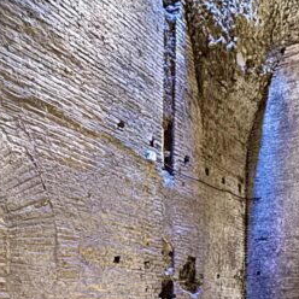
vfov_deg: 29.2
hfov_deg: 33.1
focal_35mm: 51
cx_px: 198
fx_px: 498
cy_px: 351
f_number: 2.2
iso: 800
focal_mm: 2.22
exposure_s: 1/10
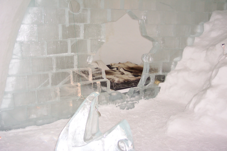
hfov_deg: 50.7
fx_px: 240
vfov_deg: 35.1
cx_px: 114
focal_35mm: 38
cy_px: 76
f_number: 2.8
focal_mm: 8
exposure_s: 1/30
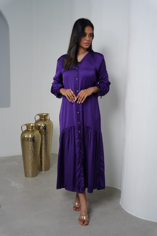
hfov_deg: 32.6
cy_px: 118
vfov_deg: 47.3
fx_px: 269
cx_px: 78
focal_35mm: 41
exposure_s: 1/125
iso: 125
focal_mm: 41.1
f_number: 10
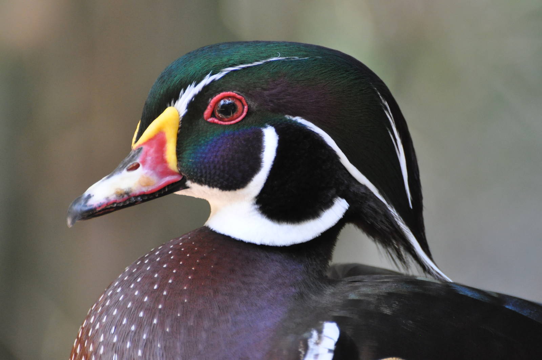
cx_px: 271
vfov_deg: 3.0
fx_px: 6767
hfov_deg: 4.6
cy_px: 180
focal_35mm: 450
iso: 1600
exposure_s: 1/125
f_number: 5.6
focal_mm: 300
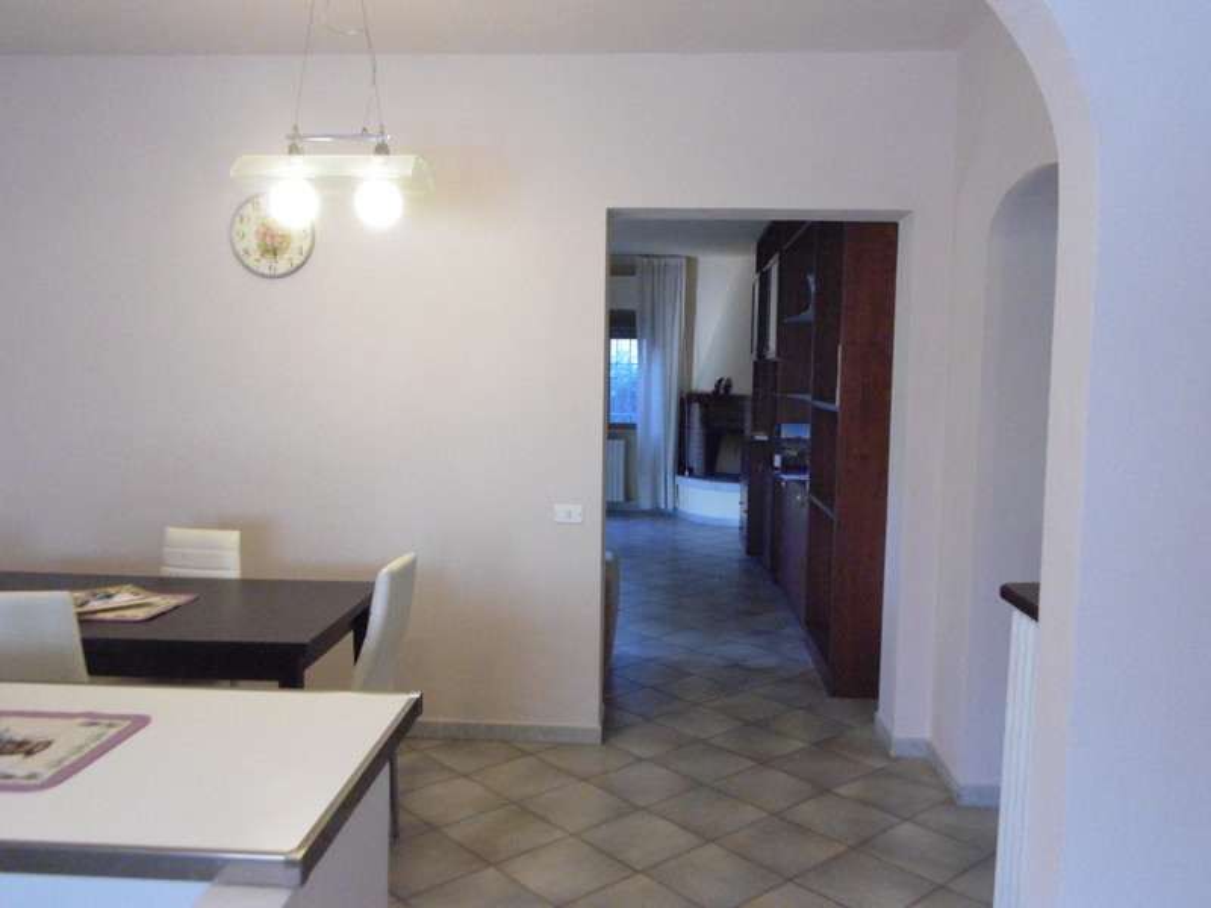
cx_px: 606
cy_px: 454
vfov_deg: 48.2
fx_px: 1015
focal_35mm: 29
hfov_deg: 61.7
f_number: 3.2
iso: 400
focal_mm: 5.3
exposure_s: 1/60
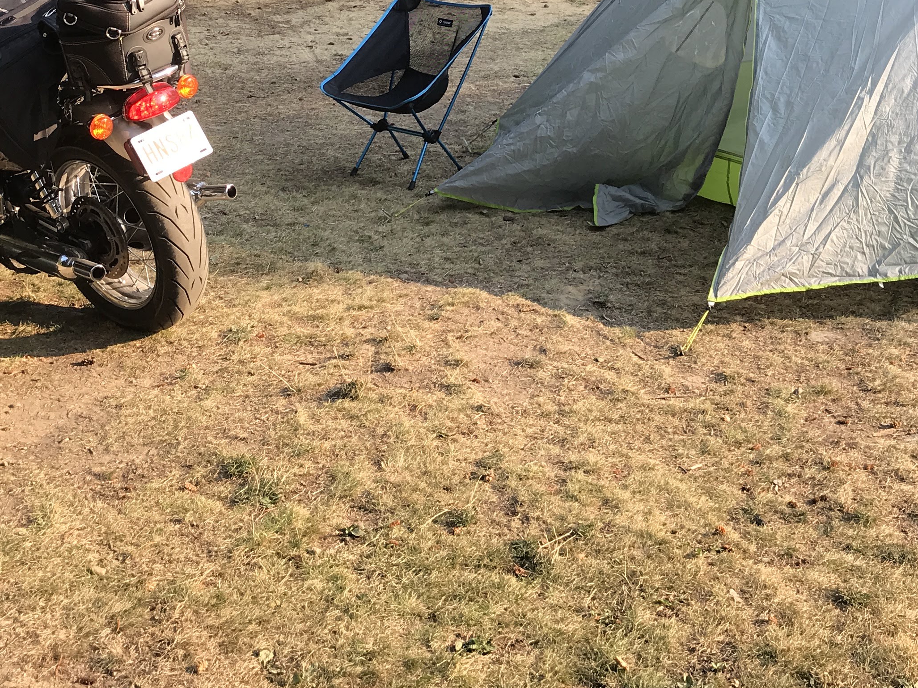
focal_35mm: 55
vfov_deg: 25.4
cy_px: 23
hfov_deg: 34.9
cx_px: 500
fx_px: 1458
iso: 20
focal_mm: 3.99
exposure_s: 1/407
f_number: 1.8
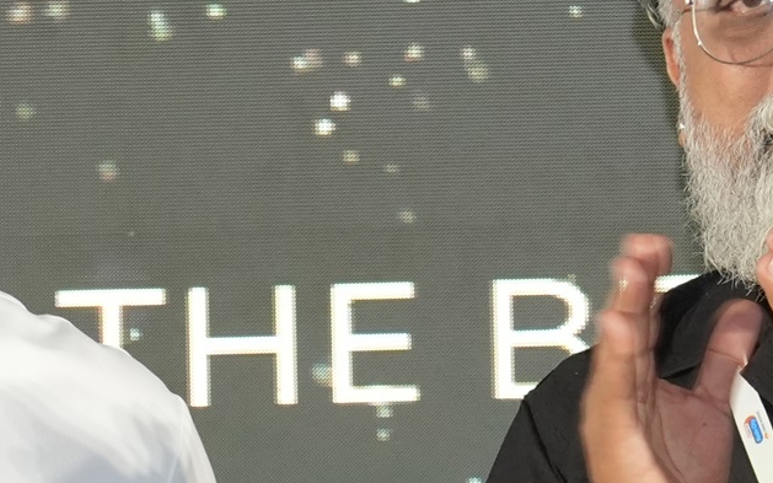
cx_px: -327
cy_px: 618
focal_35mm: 568
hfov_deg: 3.7
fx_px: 11965
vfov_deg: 2.3
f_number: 5
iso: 2000
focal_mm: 100
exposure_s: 1/160
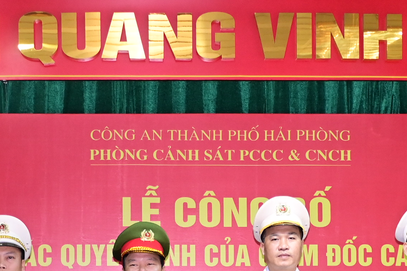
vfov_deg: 10.7
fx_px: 1413
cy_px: 348
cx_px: 206
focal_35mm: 125
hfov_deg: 16.4
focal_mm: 32
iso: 1600
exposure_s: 1/200
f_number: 4
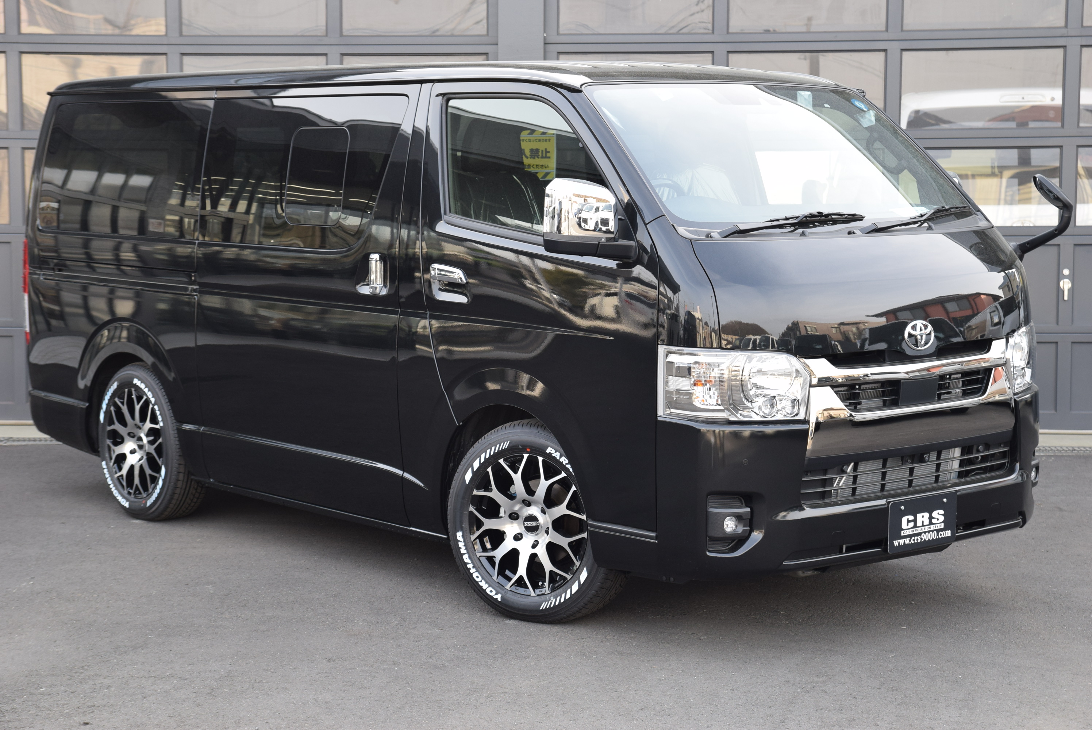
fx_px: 2049
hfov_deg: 29.8
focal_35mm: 68
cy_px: 365
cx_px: 546
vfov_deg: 20.2
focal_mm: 45
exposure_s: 1/200
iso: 400
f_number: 7.1
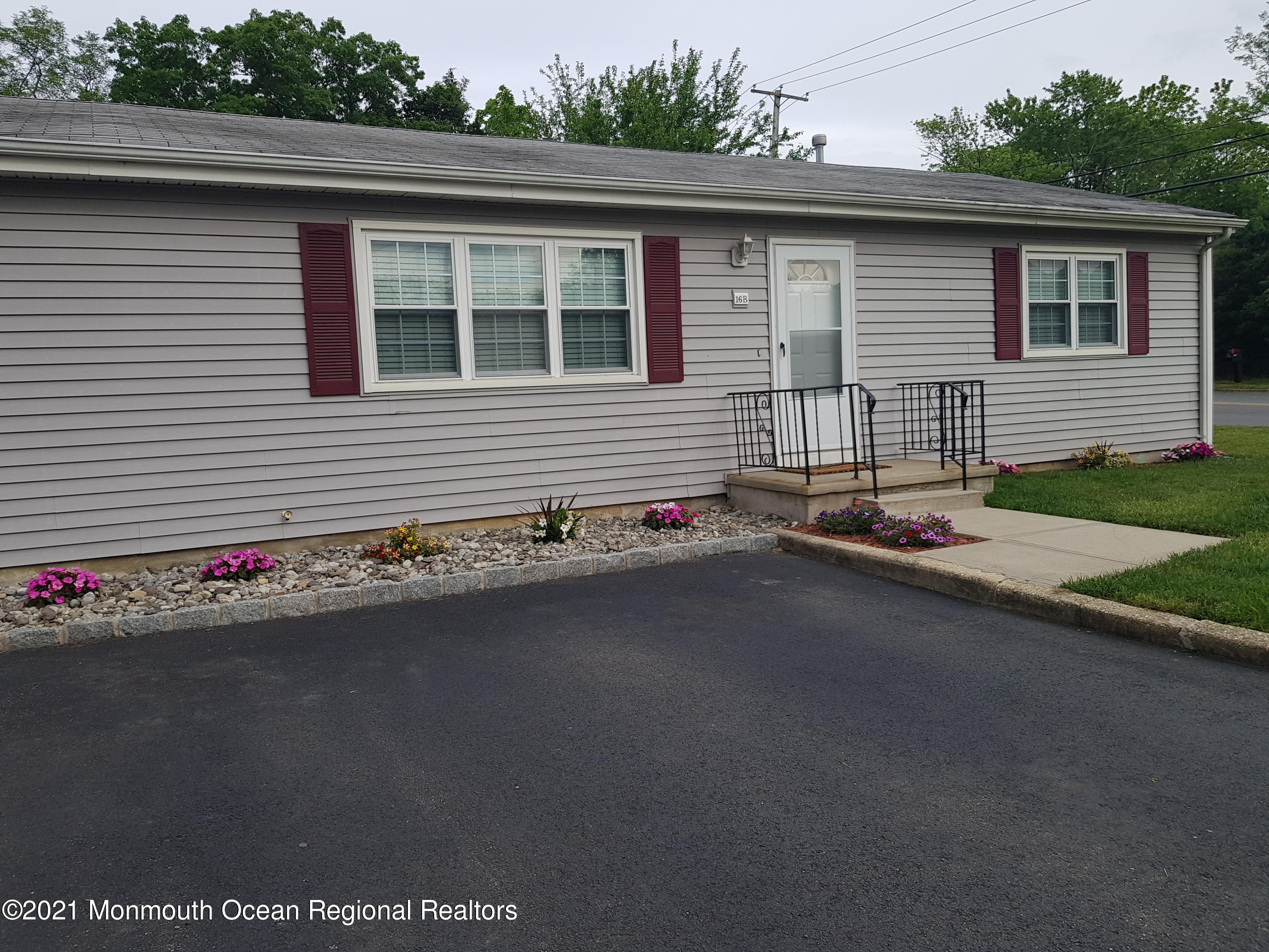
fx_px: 953
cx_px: 634
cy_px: 476
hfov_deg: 67.3
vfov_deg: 53.1
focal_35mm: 26
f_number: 1.7
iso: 40
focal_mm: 4.2
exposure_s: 1/1156
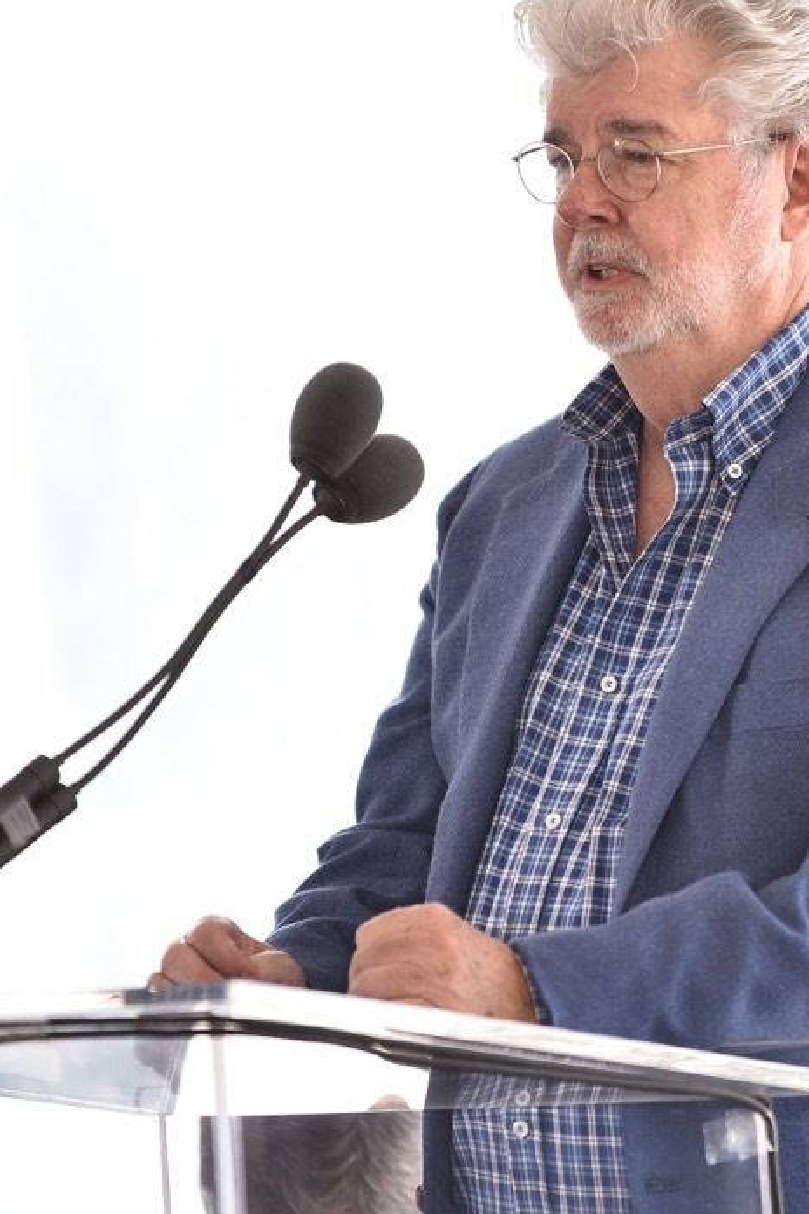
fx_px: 11628
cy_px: 624
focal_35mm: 345
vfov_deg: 6.0
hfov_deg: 4.0
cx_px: 598
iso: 640
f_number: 2.8
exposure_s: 1/640
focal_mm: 200
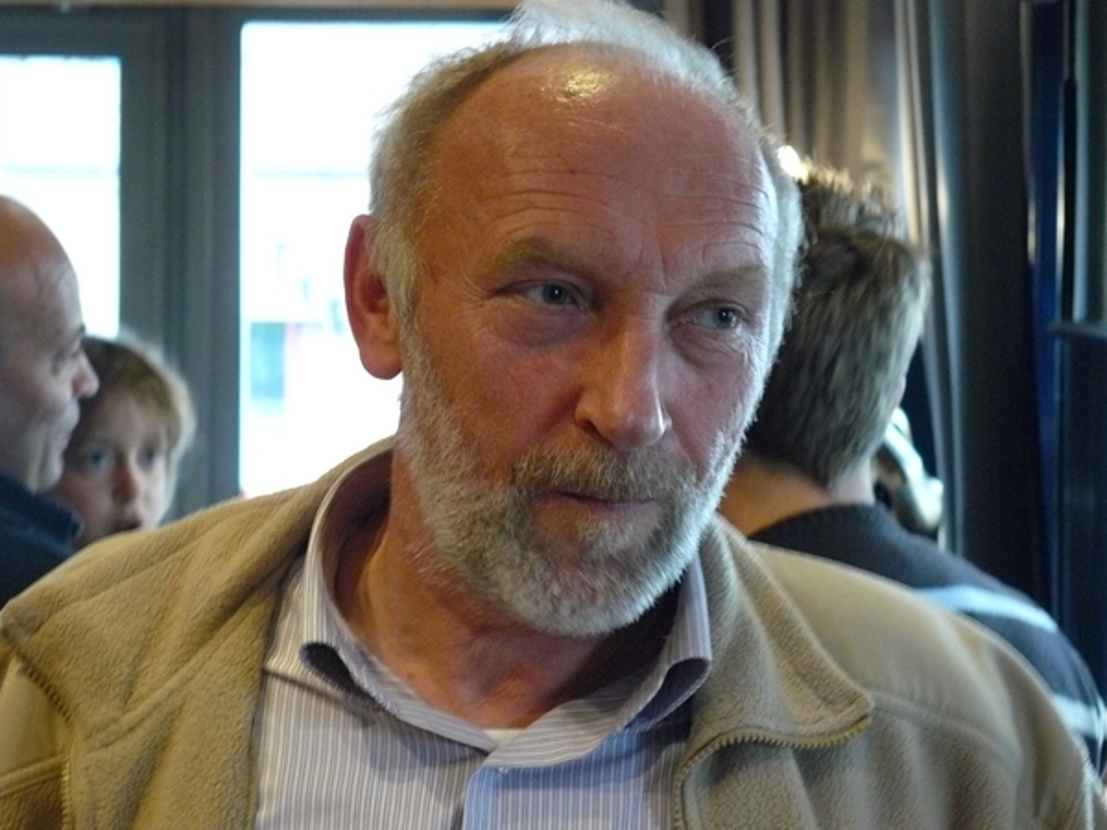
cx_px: 554
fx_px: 3806
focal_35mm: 119
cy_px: 415
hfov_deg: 16.6
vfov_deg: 12.5
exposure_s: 1/10
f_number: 3.2
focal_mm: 19.9
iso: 400
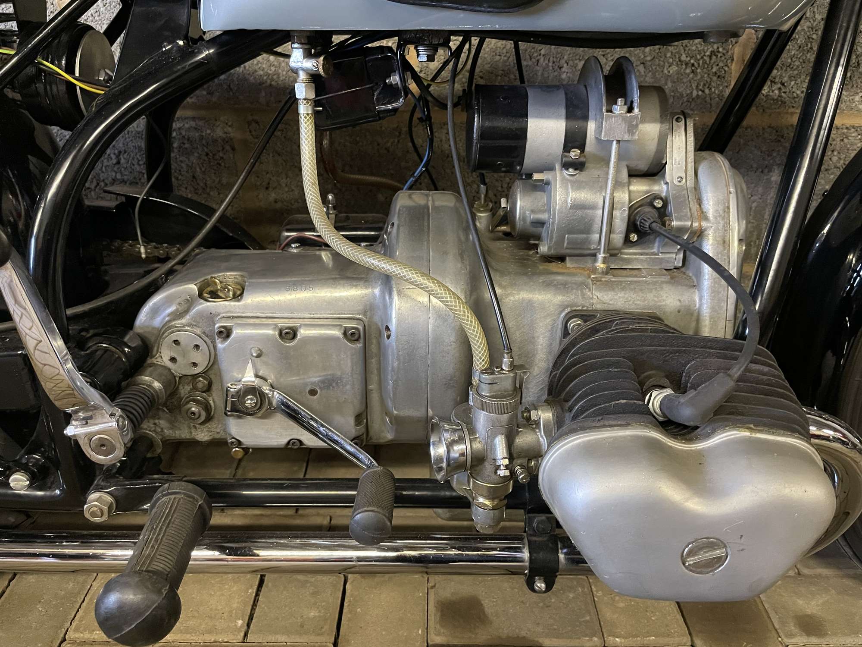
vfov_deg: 53.1
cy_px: 324
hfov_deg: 67.3
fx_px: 647
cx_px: 431
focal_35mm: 26
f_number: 1.6
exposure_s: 1/33
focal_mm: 4.2
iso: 500
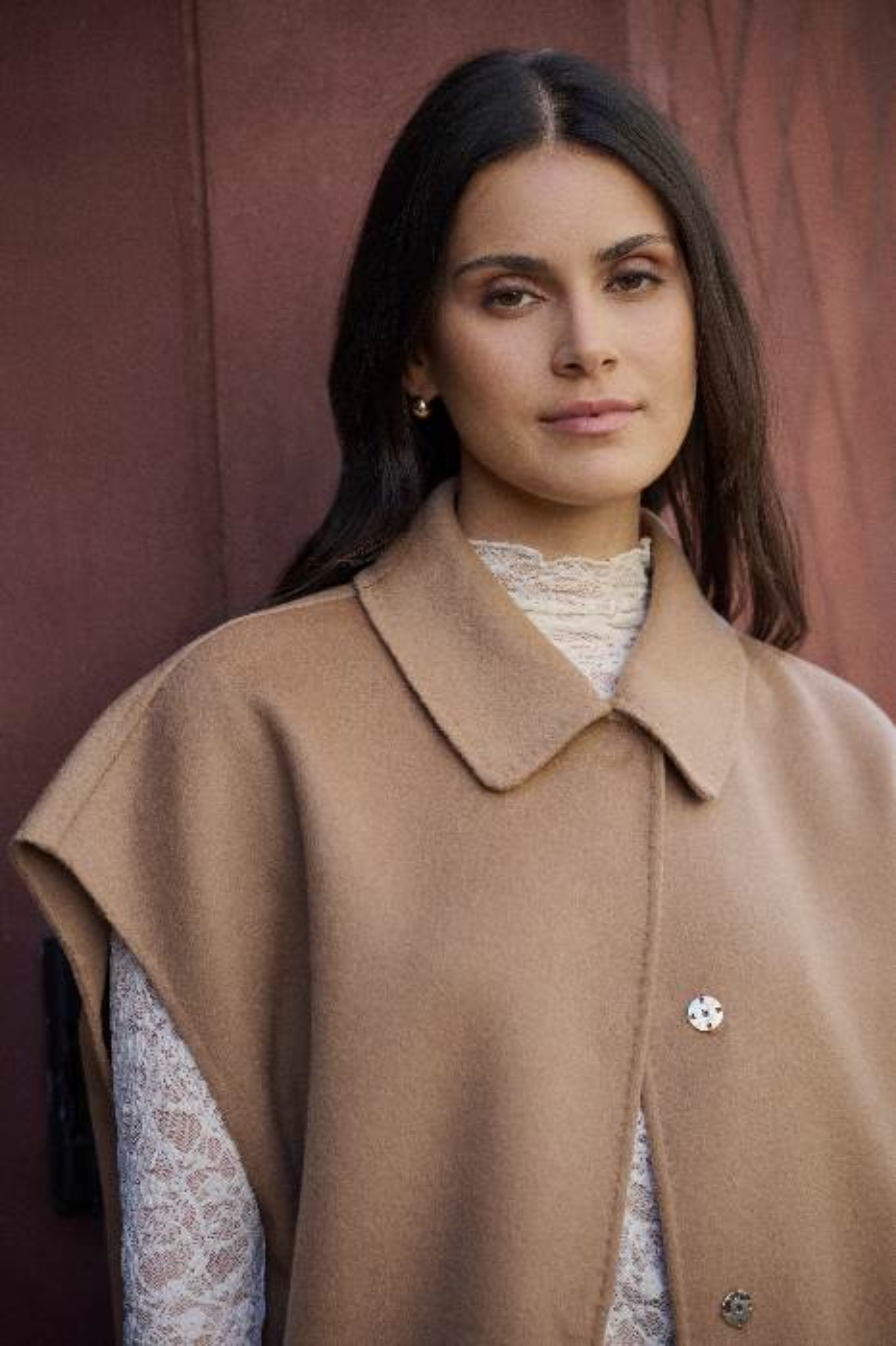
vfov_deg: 17.1
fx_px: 4484
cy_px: 673
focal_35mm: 120
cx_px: 448
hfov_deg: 11.4
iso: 160
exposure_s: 1/160
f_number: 4
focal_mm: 120
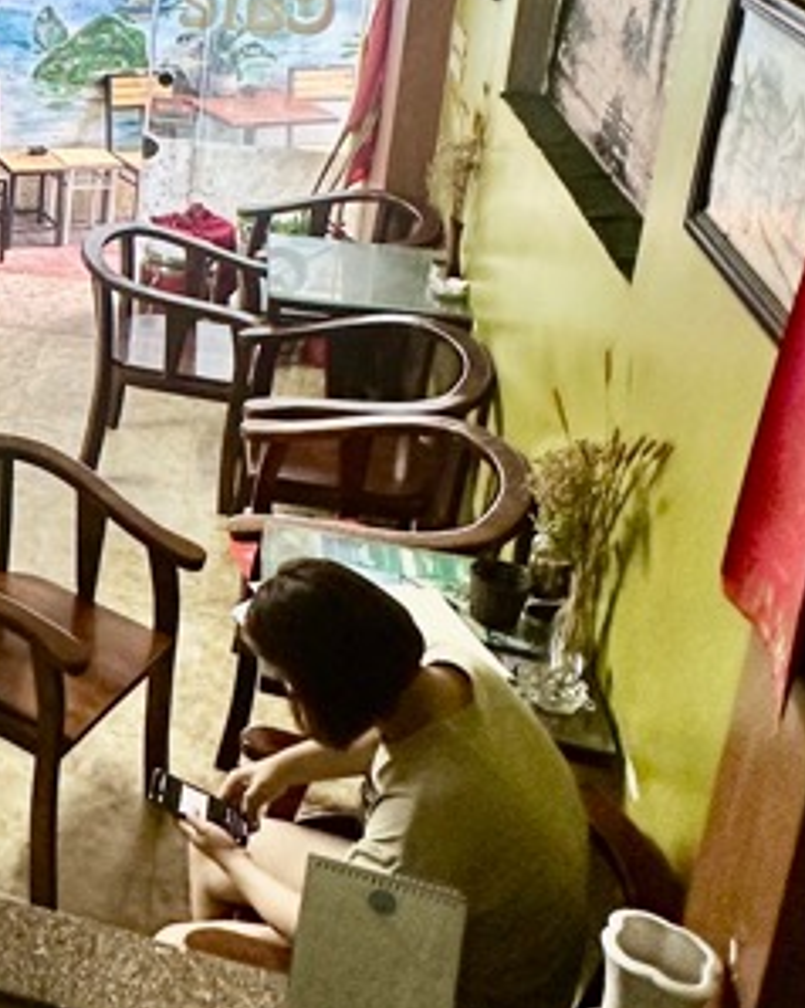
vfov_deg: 37.4
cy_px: 135
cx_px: -318
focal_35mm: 47
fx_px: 1401
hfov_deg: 25.9
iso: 160
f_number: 2.2
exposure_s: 1/50
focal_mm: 2.22
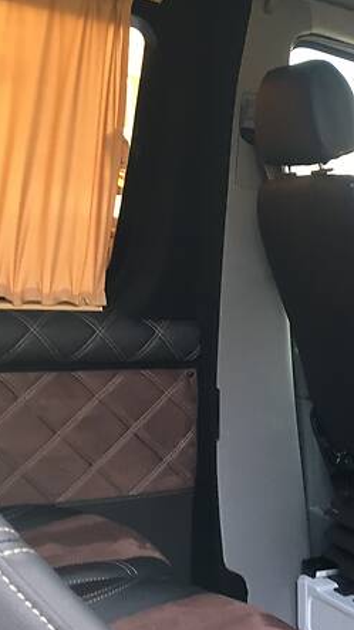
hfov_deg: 18.8
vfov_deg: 36.6
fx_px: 952
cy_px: 356
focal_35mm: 57
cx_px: 515
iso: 64
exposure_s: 1/33
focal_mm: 4.2
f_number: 2.2
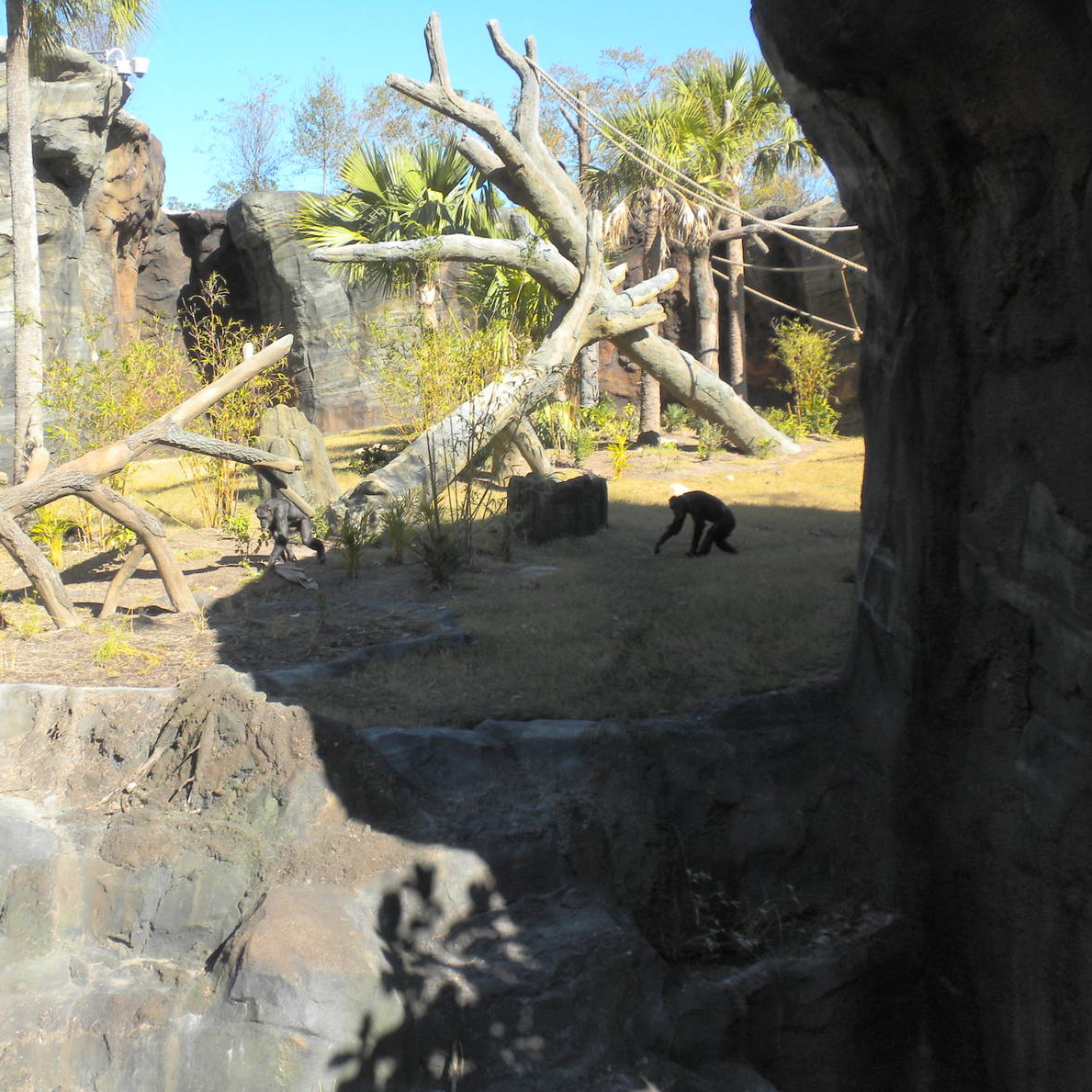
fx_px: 1570
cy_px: 545
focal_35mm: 44
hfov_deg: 38.0
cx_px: 385
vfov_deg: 38.3
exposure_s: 1/56
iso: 64
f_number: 10
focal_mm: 6.6
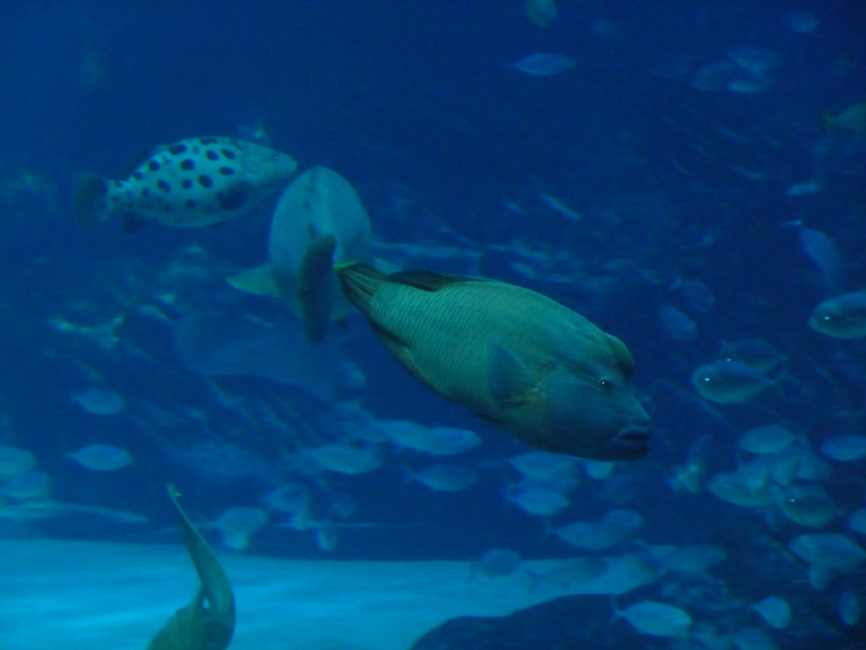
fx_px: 3953
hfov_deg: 12.5
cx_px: 433
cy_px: 325
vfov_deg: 9.4
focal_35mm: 158
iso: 800
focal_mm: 27.1
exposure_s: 1/50
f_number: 4.8
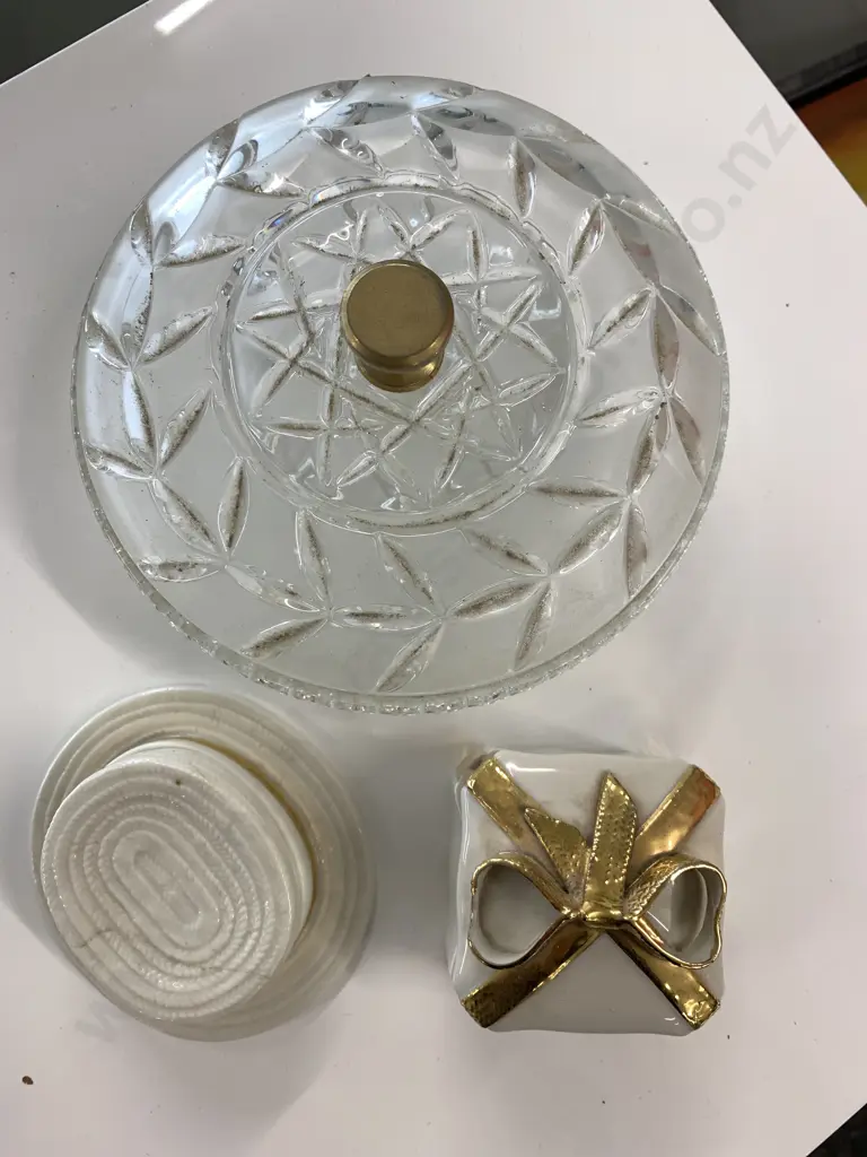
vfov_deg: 67.3
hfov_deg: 53.1
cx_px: 434
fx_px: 868
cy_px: 578
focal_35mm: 26
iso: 40
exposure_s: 1/100
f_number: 1.8
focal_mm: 4.25
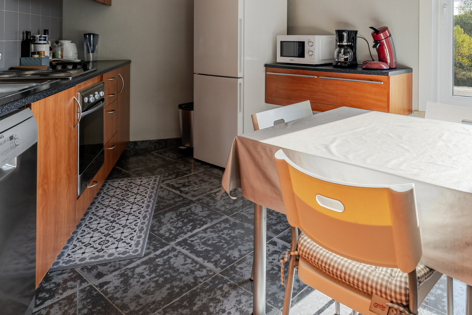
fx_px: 371
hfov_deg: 63.4
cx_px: 314
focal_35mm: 28
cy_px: 41
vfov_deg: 42.8
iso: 250
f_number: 11
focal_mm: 15.7
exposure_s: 1/50
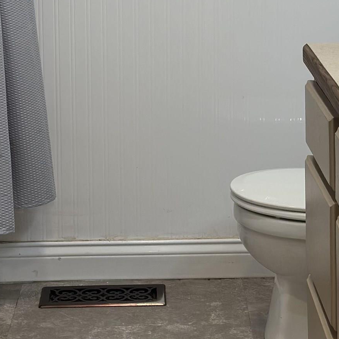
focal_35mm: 112
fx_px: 1241
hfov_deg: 15.6
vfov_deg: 15.3
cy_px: -4
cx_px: 158
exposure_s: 1/120
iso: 125
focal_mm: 6.86
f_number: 1.78
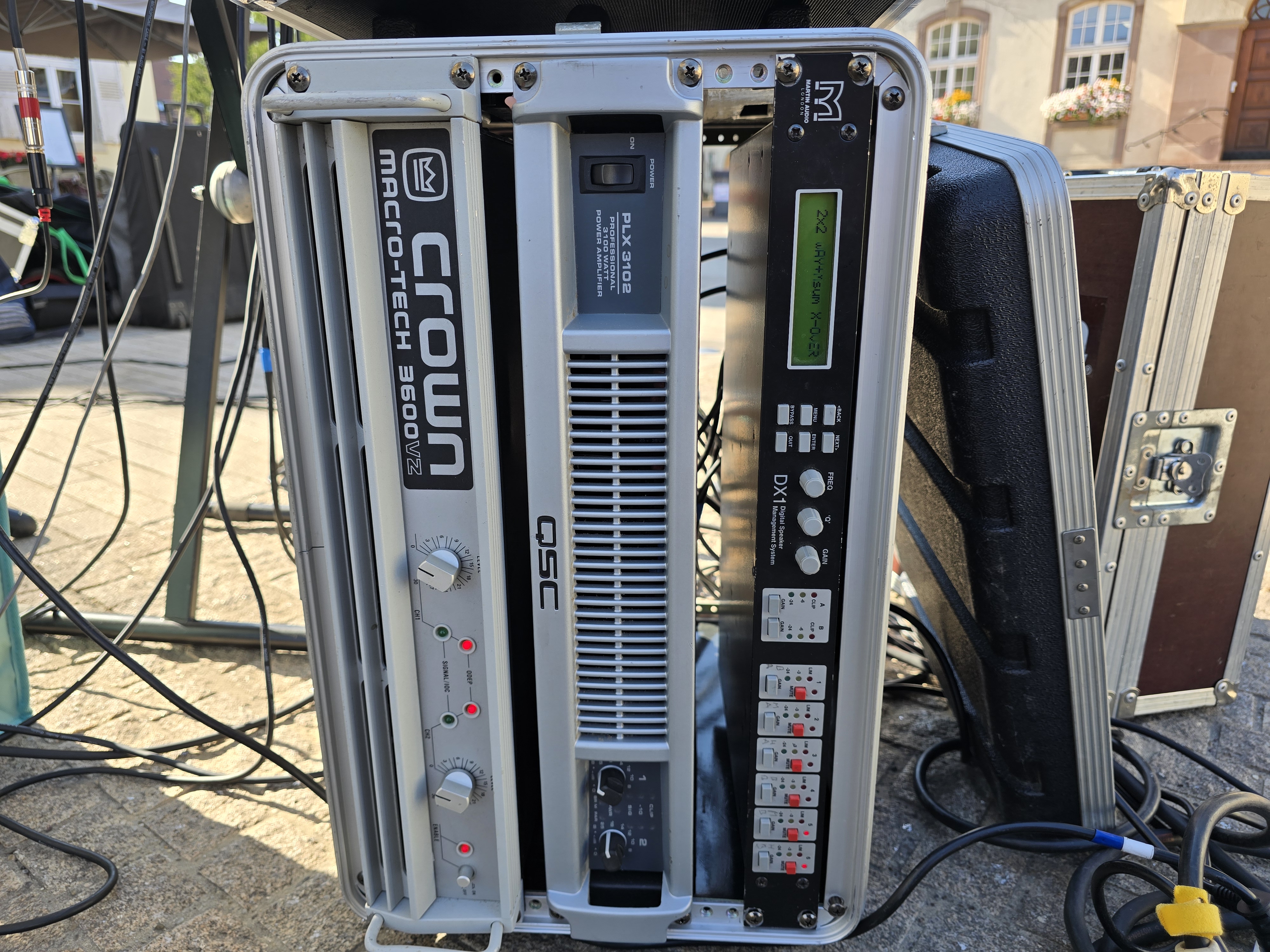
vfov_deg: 58.9
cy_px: 476
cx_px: 635
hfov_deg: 73.9
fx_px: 844
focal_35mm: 23
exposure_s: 1/197
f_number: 1.7
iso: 12
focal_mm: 6.3
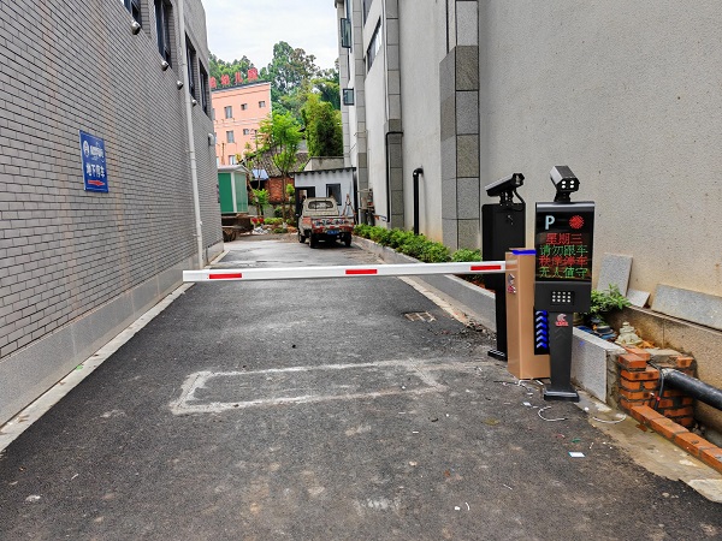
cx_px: 361
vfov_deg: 51.4
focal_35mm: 27
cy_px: 270
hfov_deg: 65.3
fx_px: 563
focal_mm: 6.12
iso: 50
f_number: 1.9
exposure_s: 1/213
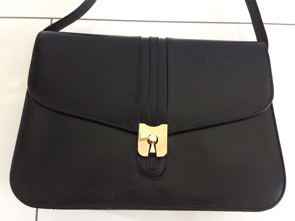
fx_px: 247
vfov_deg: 48.2
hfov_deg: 61.7
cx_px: 148
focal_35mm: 29
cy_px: 110
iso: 320
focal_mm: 4.15
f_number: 2.2
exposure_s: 1/20
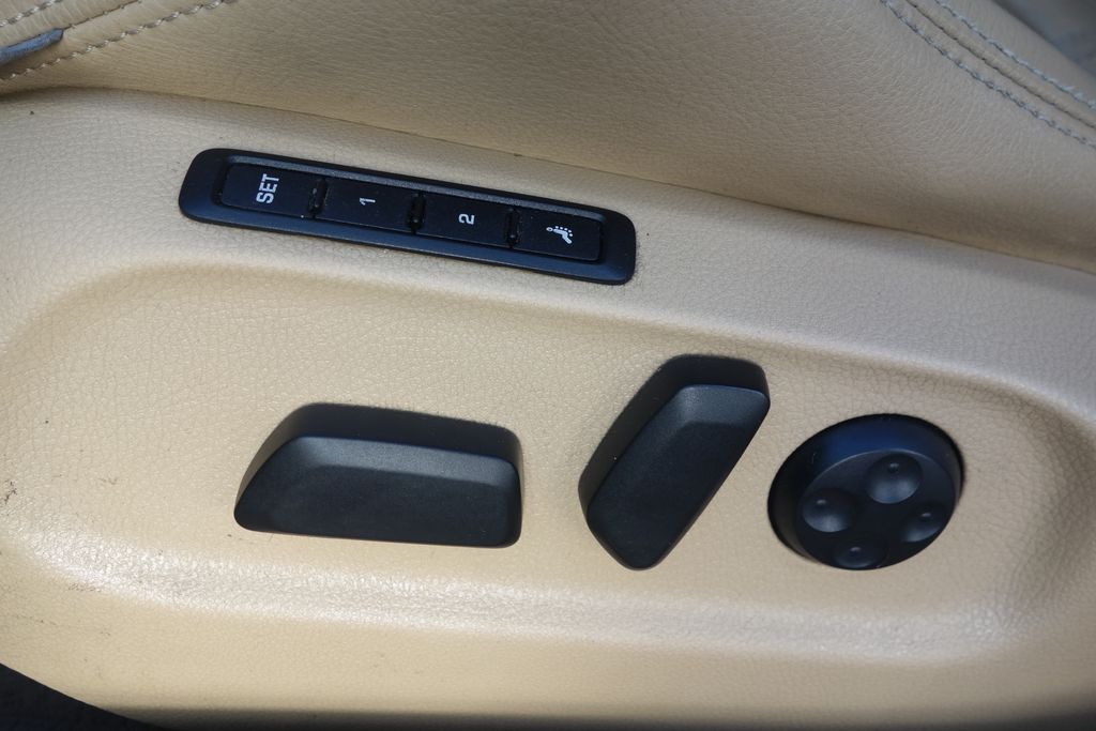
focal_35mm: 28
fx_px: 853
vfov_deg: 46.4
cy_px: 366
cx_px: 548
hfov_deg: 65.5
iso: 125
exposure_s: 1/100
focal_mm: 10.4
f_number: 3.5
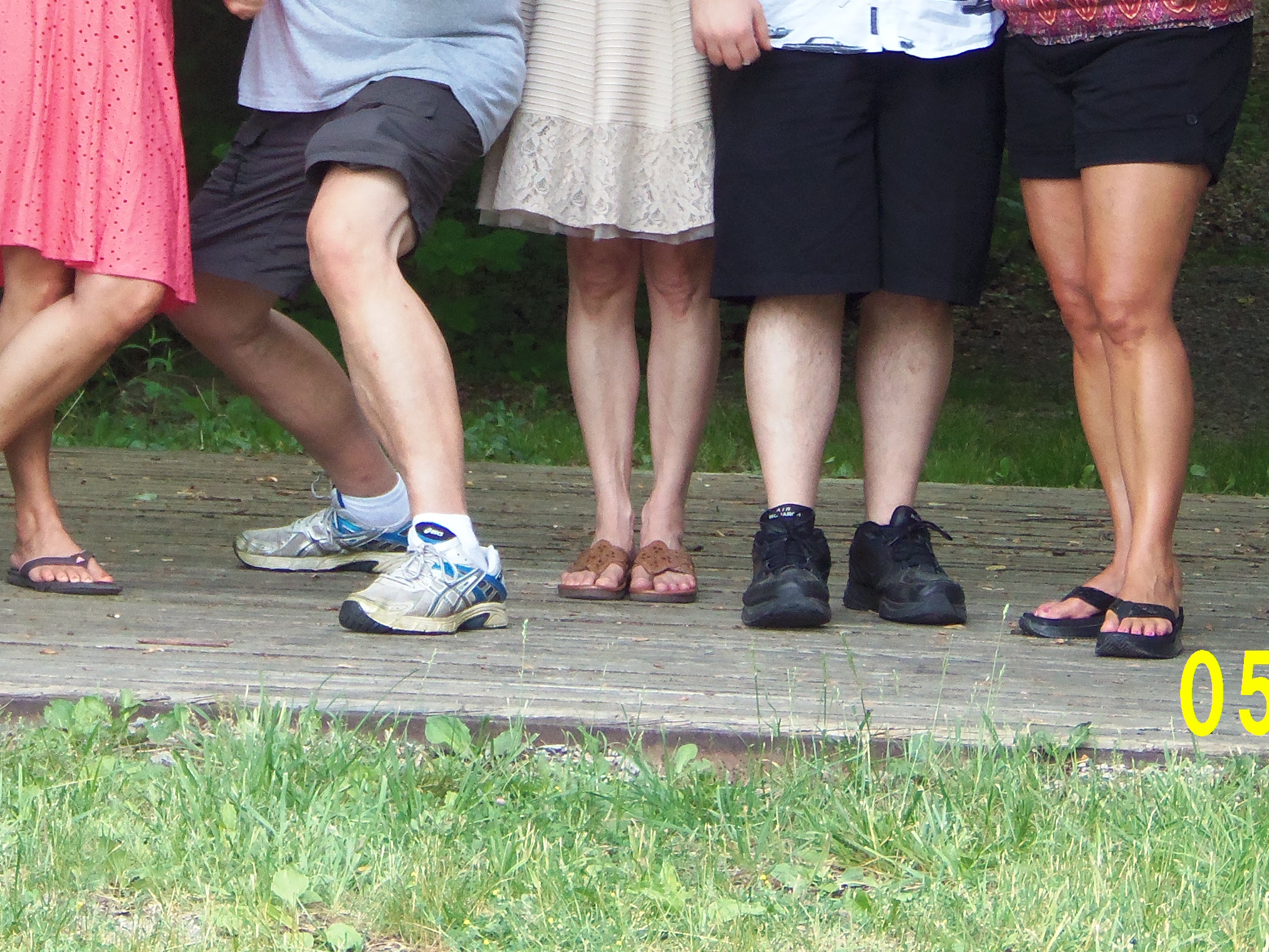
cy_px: -126
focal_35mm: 248
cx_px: 449
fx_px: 9092
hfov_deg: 8.0
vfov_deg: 6.0
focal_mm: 19.4
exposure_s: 1/13
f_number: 4.5
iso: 100
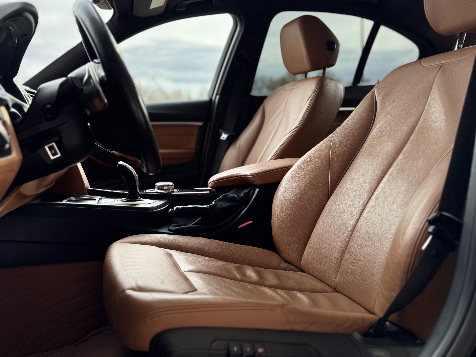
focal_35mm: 31
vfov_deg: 45.3
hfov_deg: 57.5
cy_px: 154
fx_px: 426
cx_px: 171
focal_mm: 6.76
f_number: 1.78
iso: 80
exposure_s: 1/499
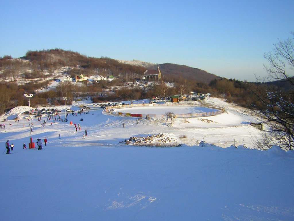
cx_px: 147
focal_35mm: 36
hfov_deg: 51.4
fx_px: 306
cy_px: 110
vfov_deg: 39.7
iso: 50
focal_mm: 4.7
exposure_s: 1/205
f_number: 5.2
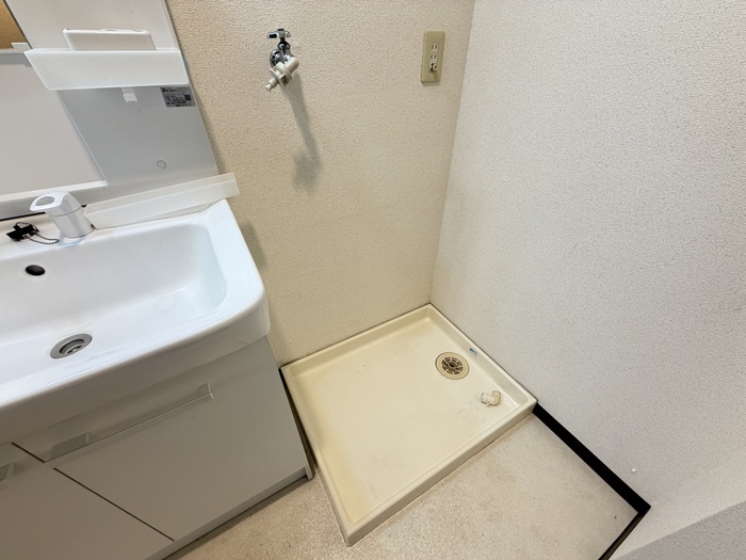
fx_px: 302
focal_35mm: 14
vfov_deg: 85.7
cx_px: 373
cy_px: 280
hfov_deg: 102.1
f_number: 2.2
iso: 250
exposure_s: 1/60
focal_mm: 2.22
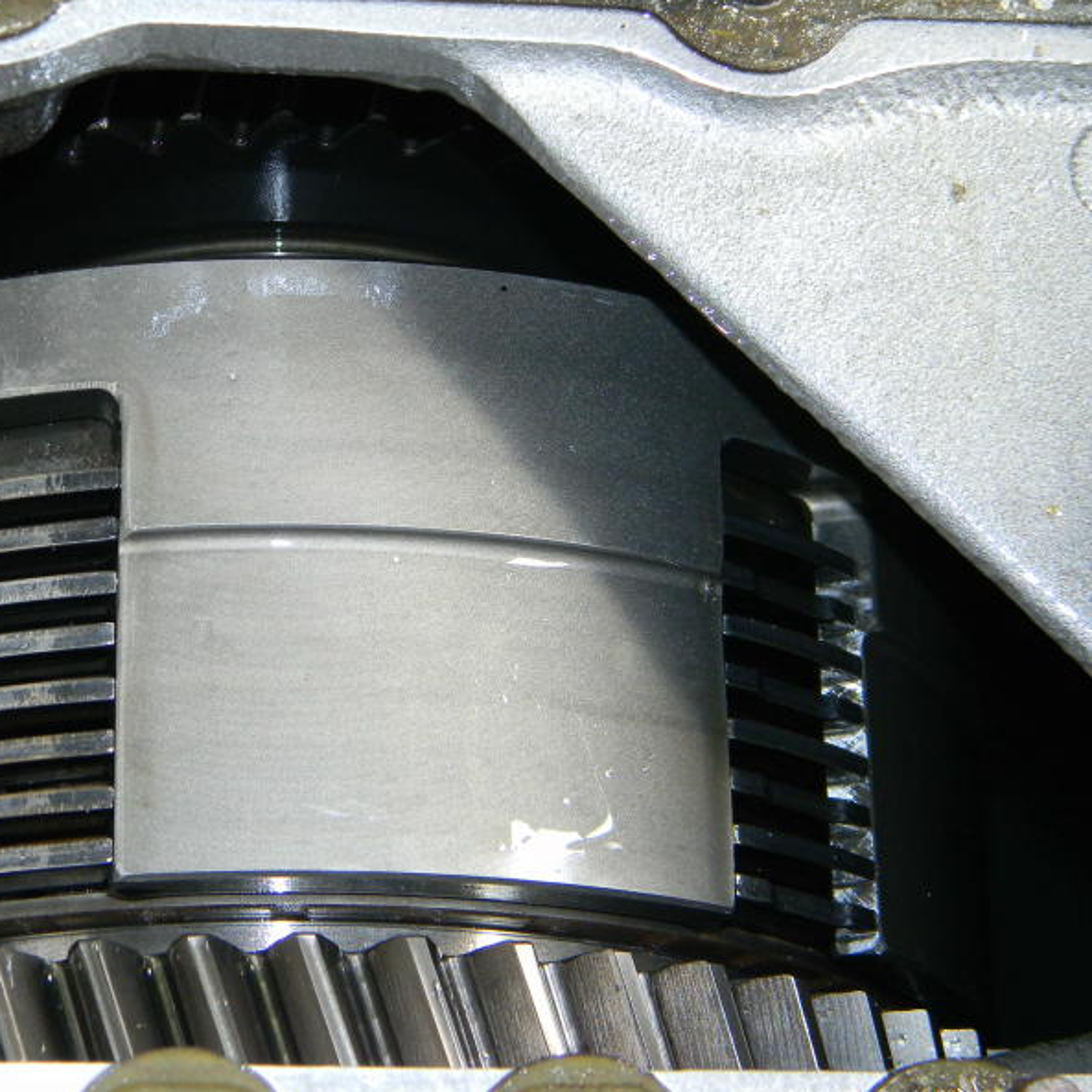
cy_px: 551
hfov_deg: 17.5
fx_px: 3533
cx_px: 387
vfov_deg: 17.6
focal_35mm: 99
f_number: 4.5
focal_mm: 15.1
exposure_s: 1/30
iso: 170
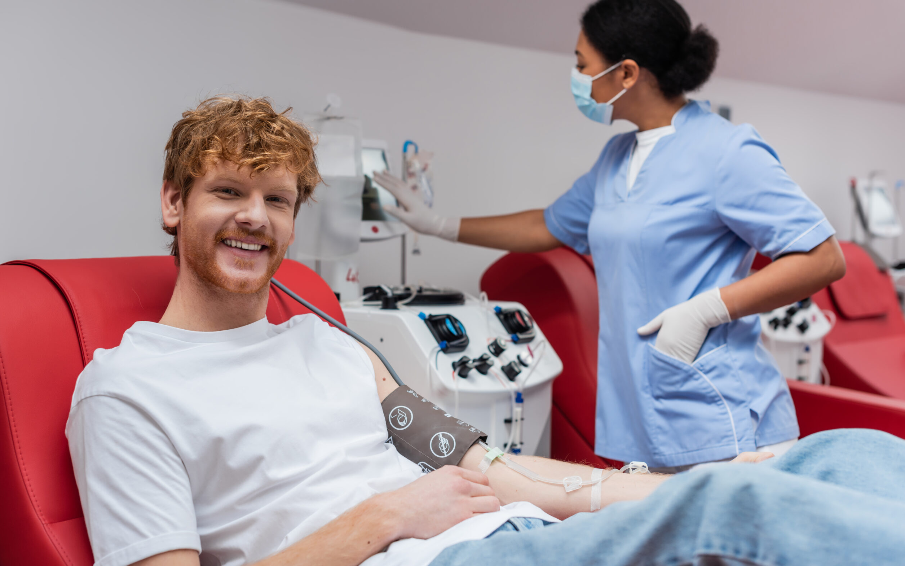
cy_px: 262
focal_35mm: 52
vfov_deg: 24.9
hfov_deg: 38.9
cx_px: 444
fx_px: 1283
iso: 200
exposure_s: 1/160
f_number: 3.5
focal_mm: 50
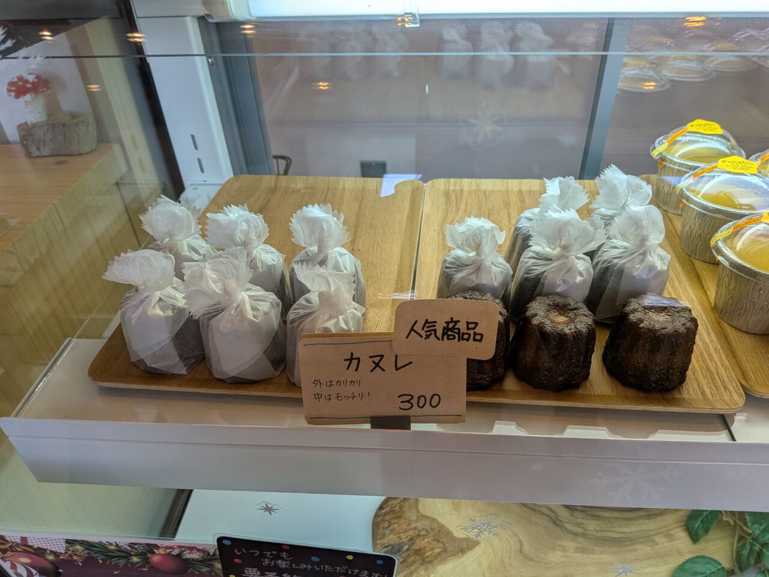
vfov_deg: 56.8
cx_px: 384
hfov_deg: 71.6
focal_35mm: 24
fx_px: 533
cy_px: 288
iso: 22
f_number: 1.7
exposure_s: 1/231
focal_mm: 4.53
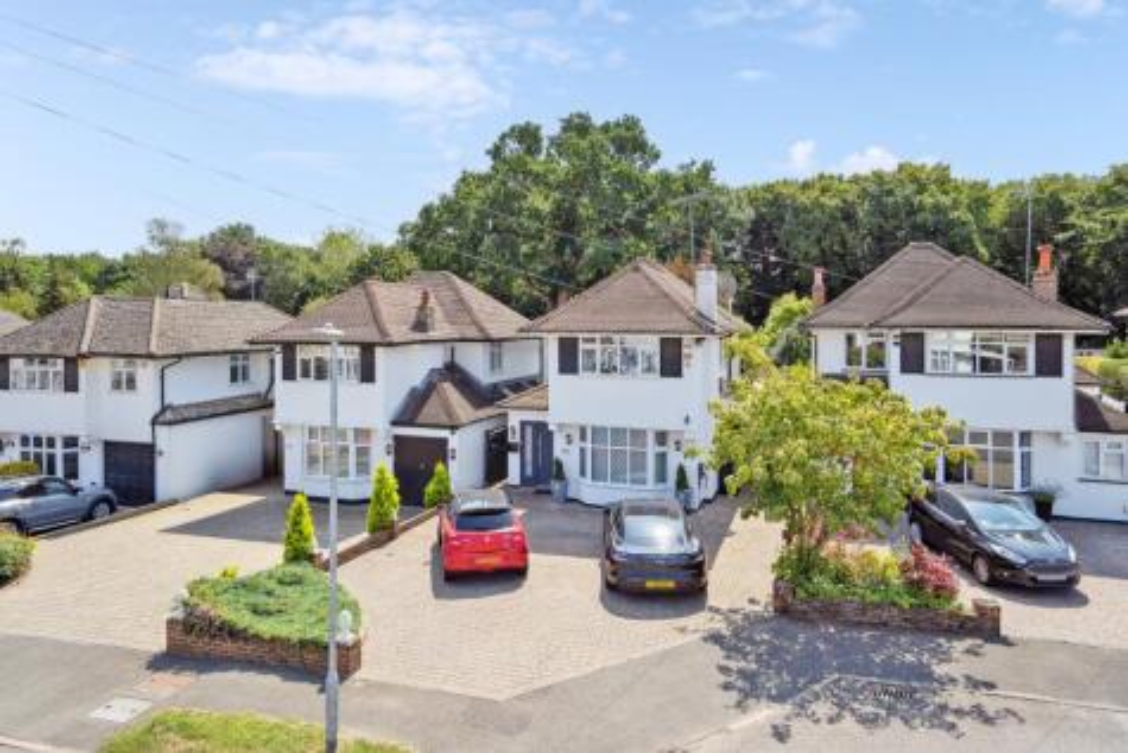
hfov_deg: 81.2
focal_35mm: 21
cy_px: 376
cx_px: 564
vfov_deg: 59.5
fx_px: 658
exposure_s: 1/2000
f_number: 5.6
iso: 640
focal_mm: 21
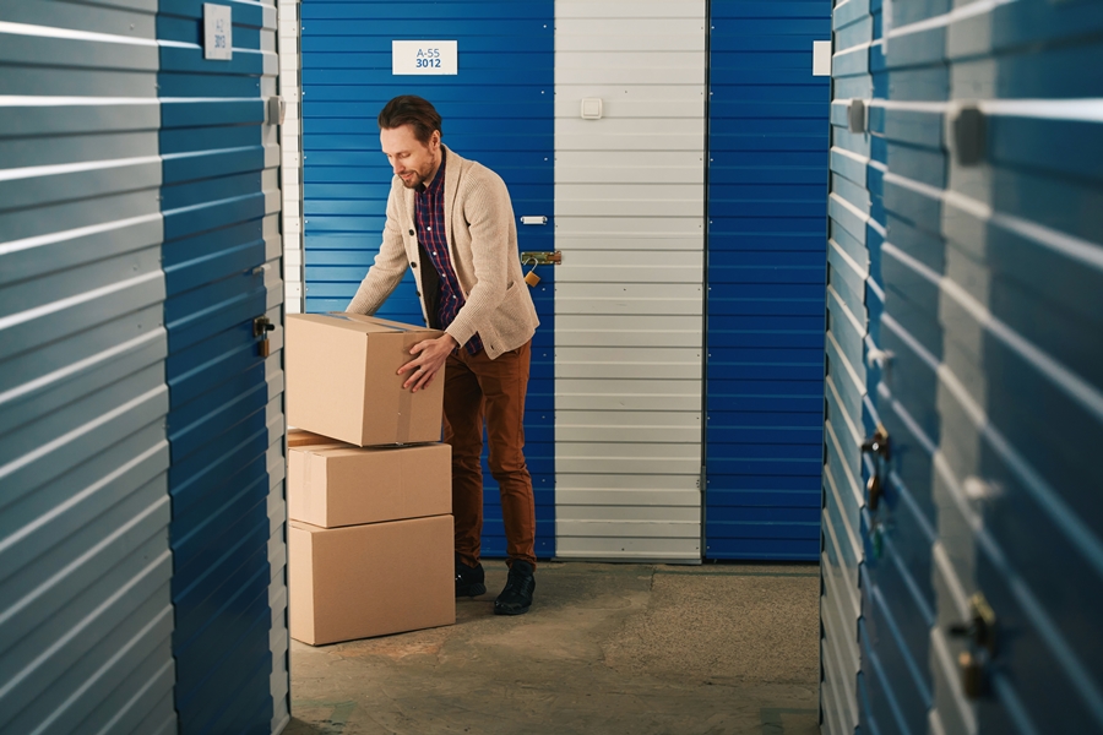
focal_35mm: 65
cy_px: 368
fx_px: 2004
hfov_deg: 30.8
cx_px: 552
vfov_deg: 20.8
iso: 640
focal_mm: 65.4
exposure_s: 1/250
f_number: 2.8
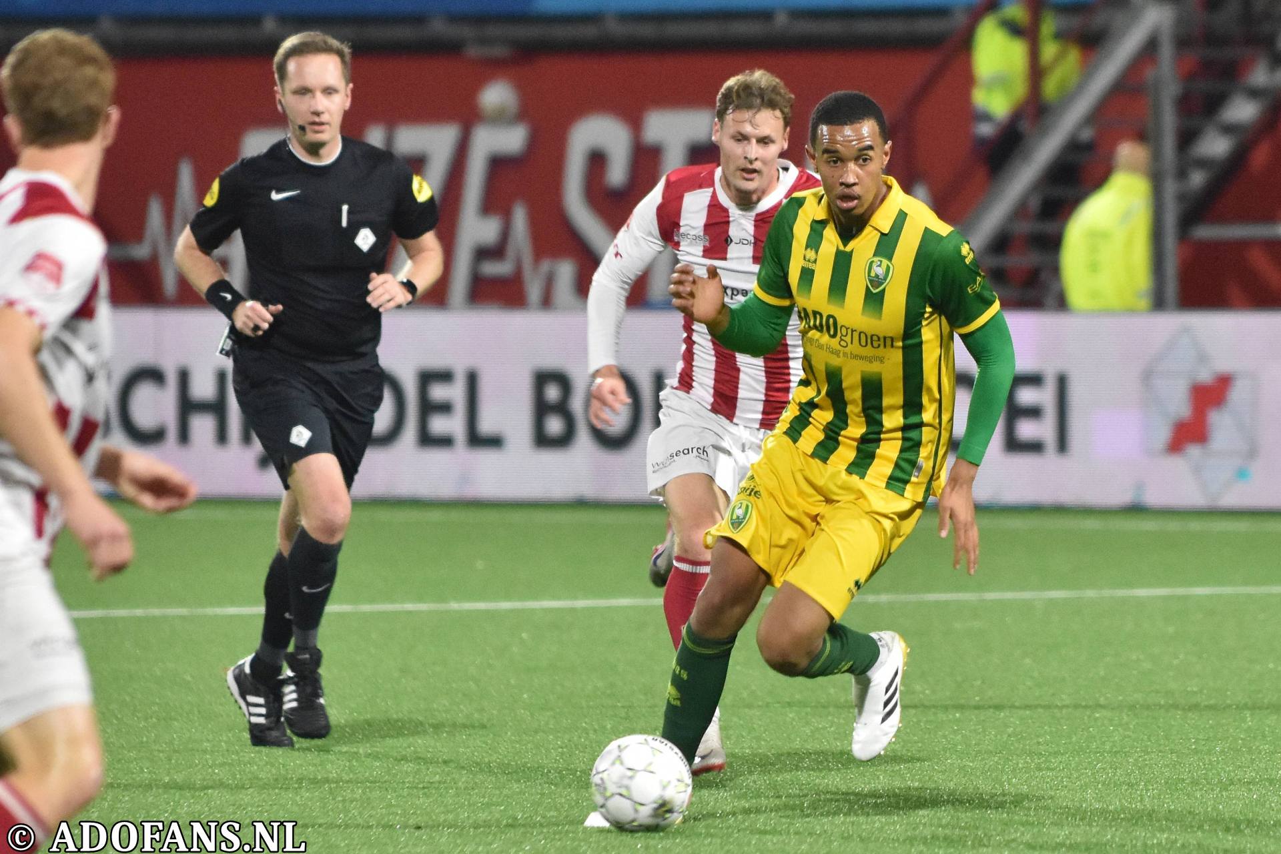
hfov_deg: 6.9
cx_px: 640
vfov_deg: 4.6
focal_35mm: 300
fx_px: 10674
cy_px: 427
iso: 2000
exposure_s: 1/500
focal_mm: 200
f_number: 2.8
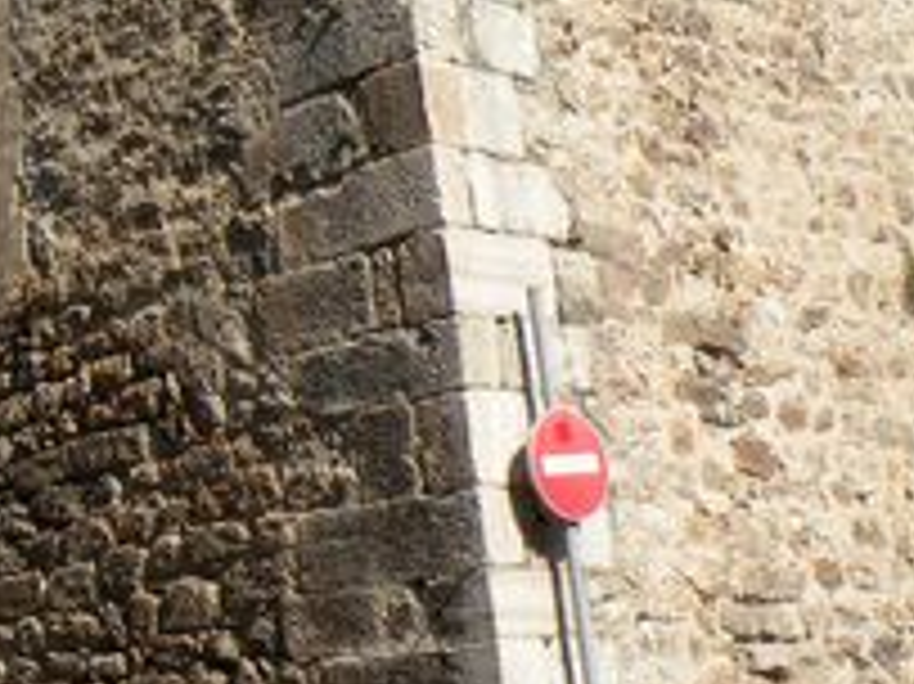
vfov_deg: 18.3
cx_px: -365
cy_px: 207
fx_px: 2111
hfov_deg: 21.4
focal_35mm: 80
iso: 64
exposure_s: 1/206
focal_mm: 4.7
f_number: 6.3
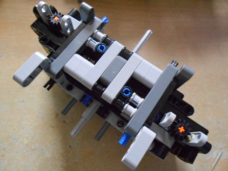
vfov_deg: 53.1
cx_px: 114
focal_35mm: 26
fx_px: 171
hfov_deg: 67.3
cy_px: 86
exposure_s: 1/13
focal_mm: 4.6
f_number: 3.2
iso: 800
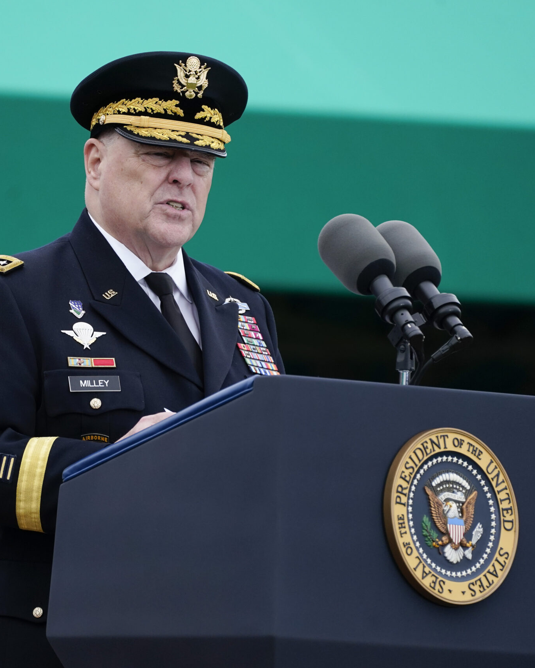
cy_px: 334
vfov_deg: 3.4
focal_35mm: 564
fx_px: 11164
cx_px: 140
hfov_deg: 2.7
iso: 1000
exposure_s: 1/2000
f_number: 5.6
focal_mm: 400
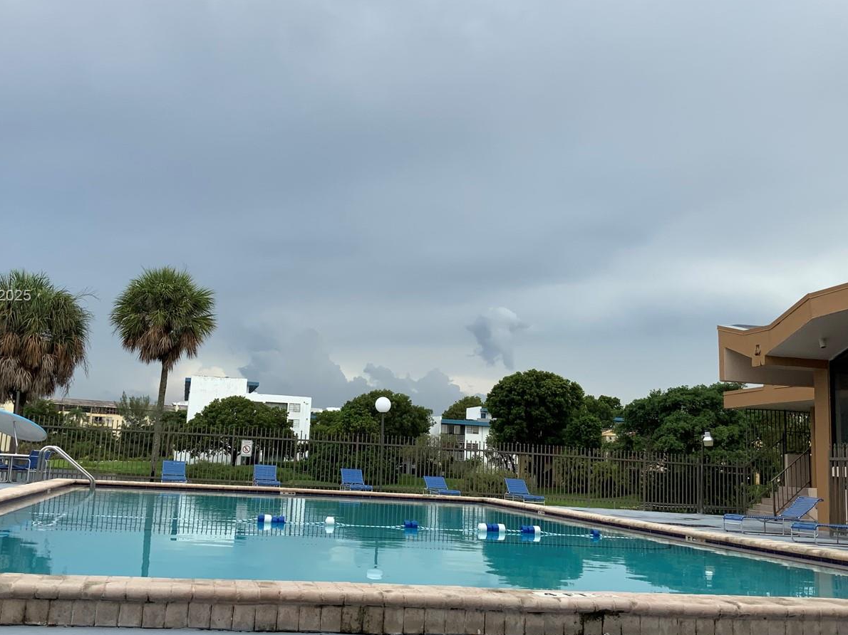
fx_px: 955
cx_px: 373
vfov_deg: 36.8
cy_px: 297
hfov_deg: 47.8
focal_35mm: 39
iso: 16
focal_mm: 3
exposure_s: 1/394
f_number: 1.8
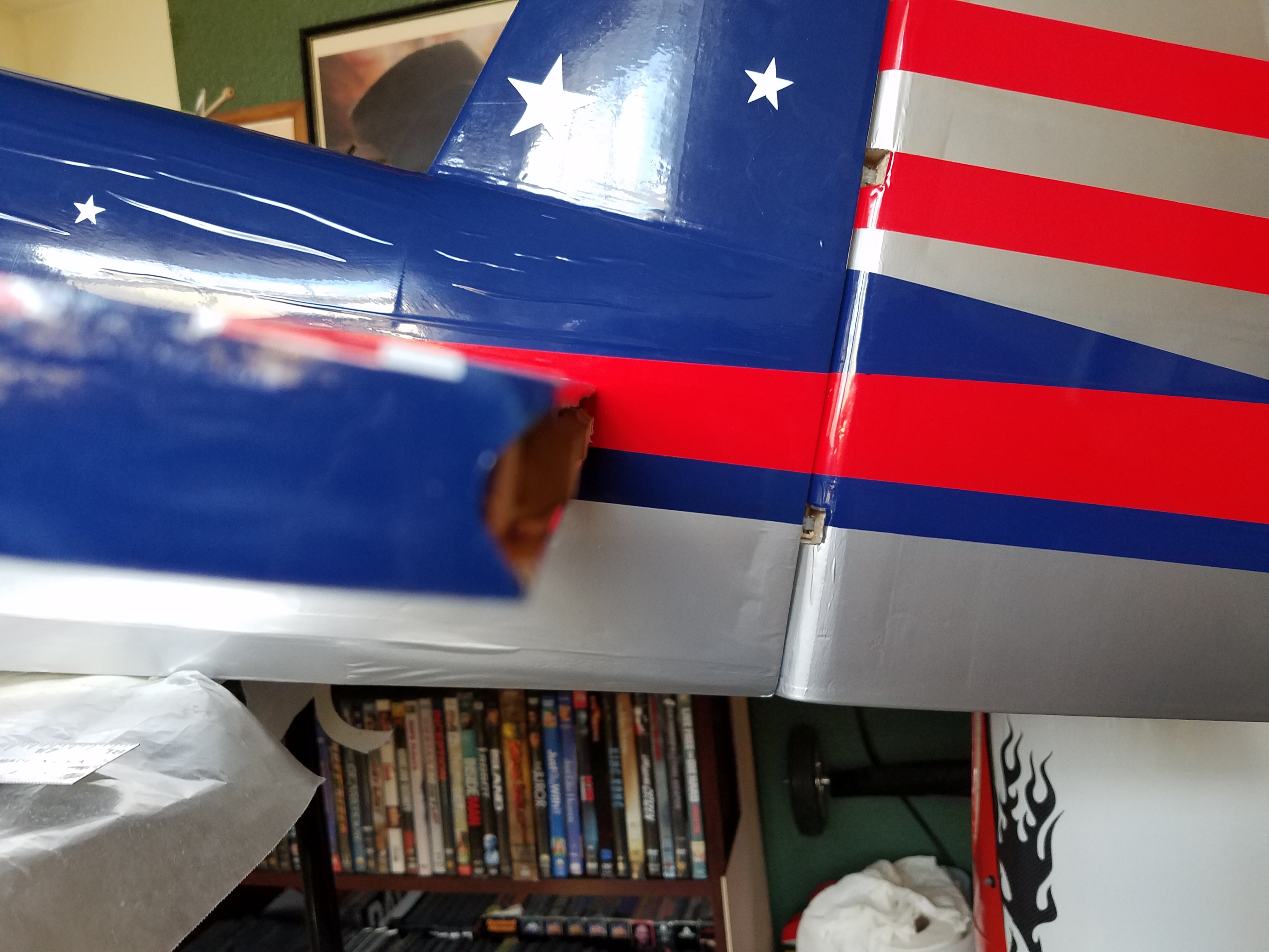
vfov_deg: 53.1
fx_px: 953
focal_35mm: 26
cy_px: 476
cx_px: 634
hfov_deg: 67.3
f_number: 1.7
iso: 125
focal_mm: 4.2
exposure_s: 1/60
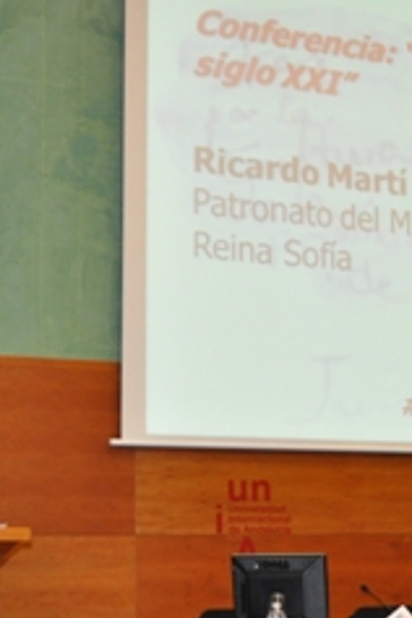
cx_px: 391
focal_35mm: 89
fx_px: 1528
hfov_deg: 15.1
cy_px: 372
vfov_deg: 22.8
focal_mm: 22
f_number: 3.5
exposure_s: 1/60
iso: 800
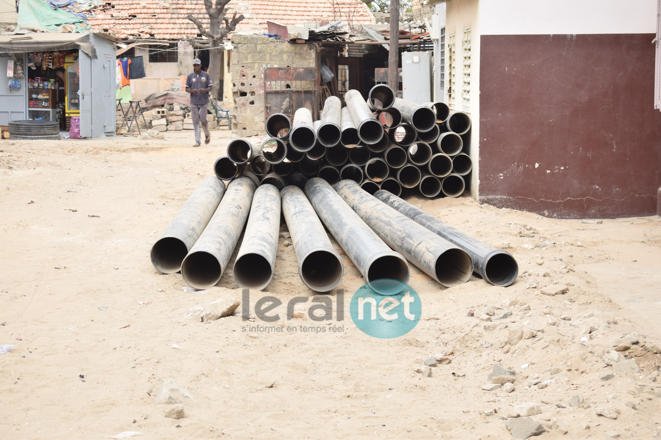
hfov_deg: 24.6
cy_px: 220
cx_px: 330
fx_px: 1515
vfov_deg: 16.6
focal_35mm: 82
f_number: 5.6
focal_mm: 55
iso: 100
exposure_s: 1/125
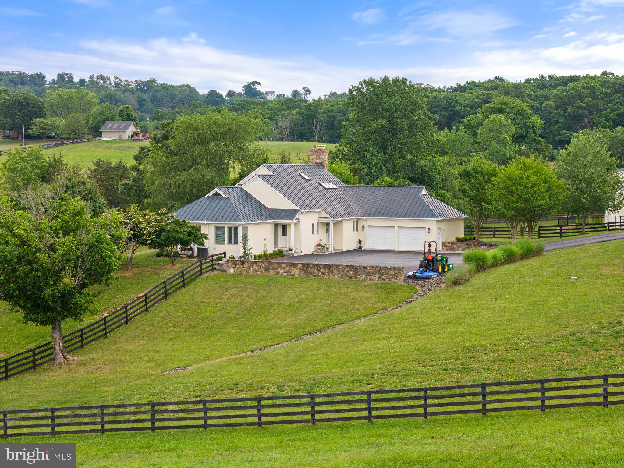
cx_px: 312
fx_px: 1262
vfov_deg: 21.0
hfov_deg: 27.8
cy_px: 234
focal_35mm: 70
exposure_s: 1/500
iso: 100
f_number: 2.8
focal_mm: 19.35
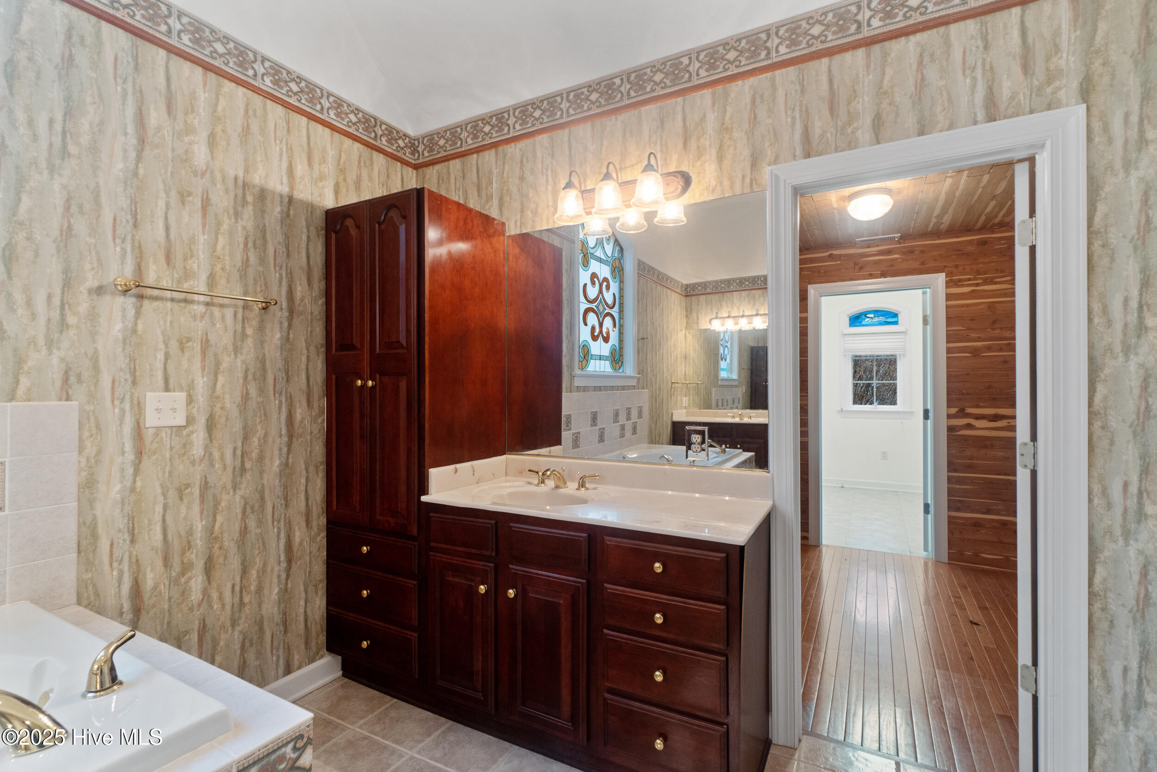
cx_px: 578
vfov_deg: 77.3
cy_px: 386
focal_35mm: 15
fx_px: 482
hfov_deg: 100.4
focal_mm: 10
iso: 400
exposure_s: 1/1.67
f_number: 8
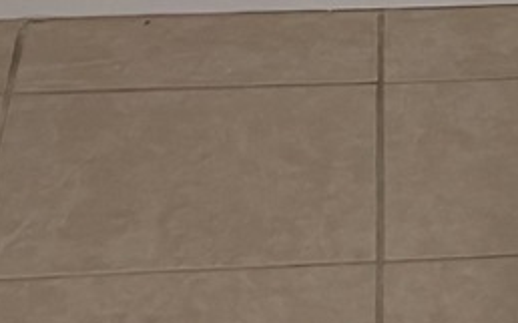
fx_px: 3471
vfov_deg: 4.9
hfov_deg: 7.8
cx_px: 1339
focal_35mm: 246
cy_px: -869
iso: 64
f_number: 1.6
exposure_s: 1/120
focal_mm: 5.96
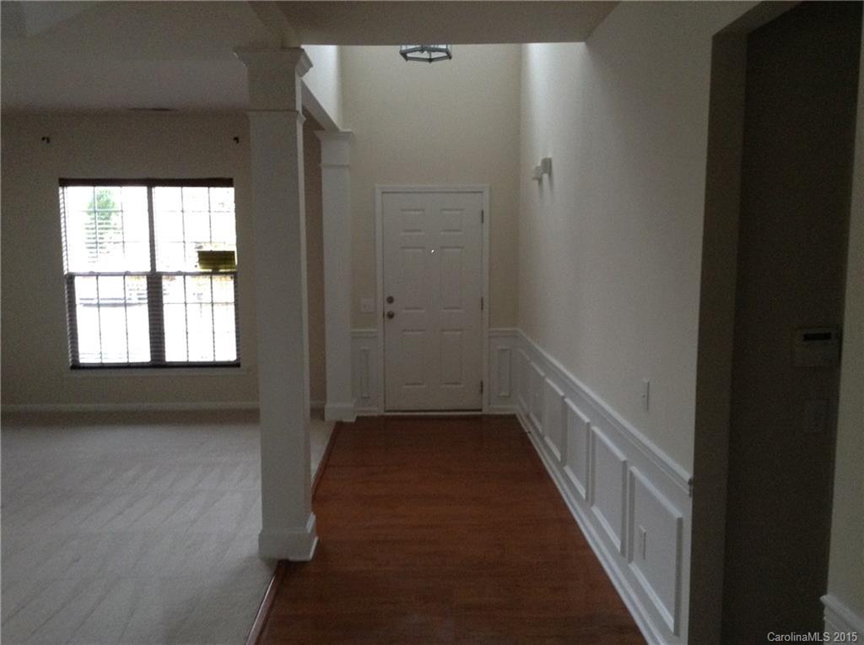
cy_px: 322
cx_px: 432
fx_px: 822
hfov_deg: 55.4
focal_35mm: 33
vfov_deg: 42.8
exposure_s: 1/24
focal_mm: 3.3
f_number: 2.4
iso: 160
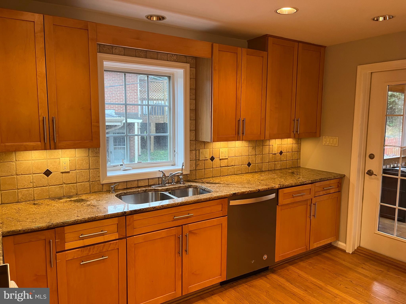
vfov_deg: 53.1
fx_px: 305
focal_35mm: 26
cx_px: 203
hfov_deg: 67.3
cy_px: 152
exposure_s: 1/60
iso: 100
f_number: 1.6
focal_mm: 5.1
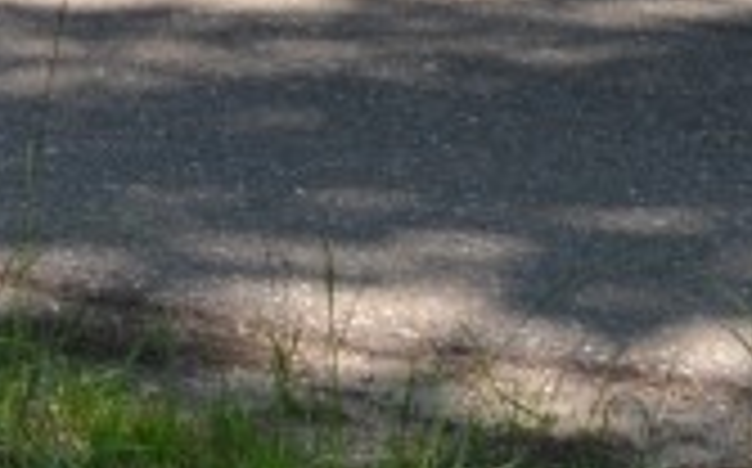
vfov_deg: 4.0
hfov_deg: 6.5
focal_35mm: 321
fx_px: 6573
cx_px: -72
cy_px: -601
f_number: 5.6
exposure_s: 1/200
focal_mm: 35
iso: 100
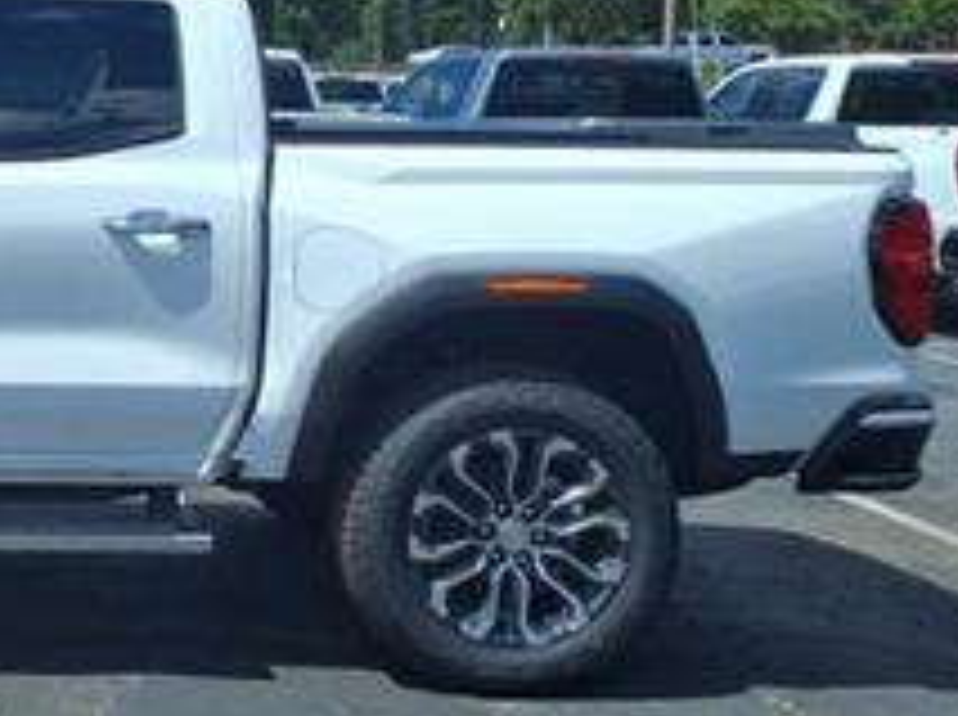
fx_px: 1768
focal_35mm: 64
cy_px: 180
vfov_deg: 22.7
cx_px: -108
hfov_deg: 27.6
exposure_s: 1/3333
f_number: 1.9
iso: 40
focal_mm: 3.58
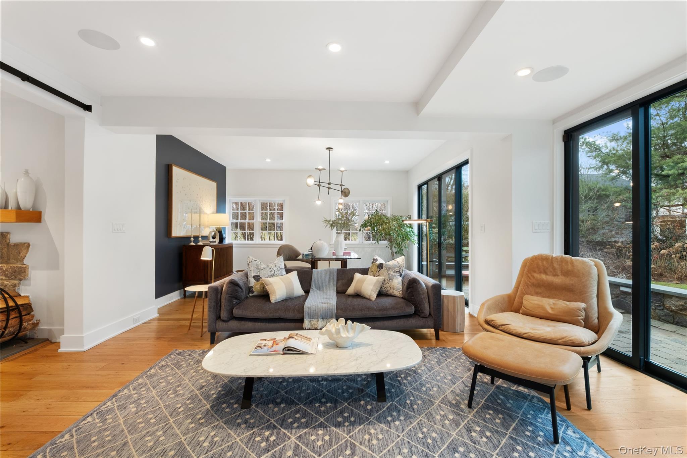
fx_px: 305
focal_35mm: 16
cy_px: 229
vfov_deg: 73.7
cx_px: 344
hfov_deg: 96.7
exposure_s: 1.3
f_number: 10
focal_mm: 10.5
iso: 320
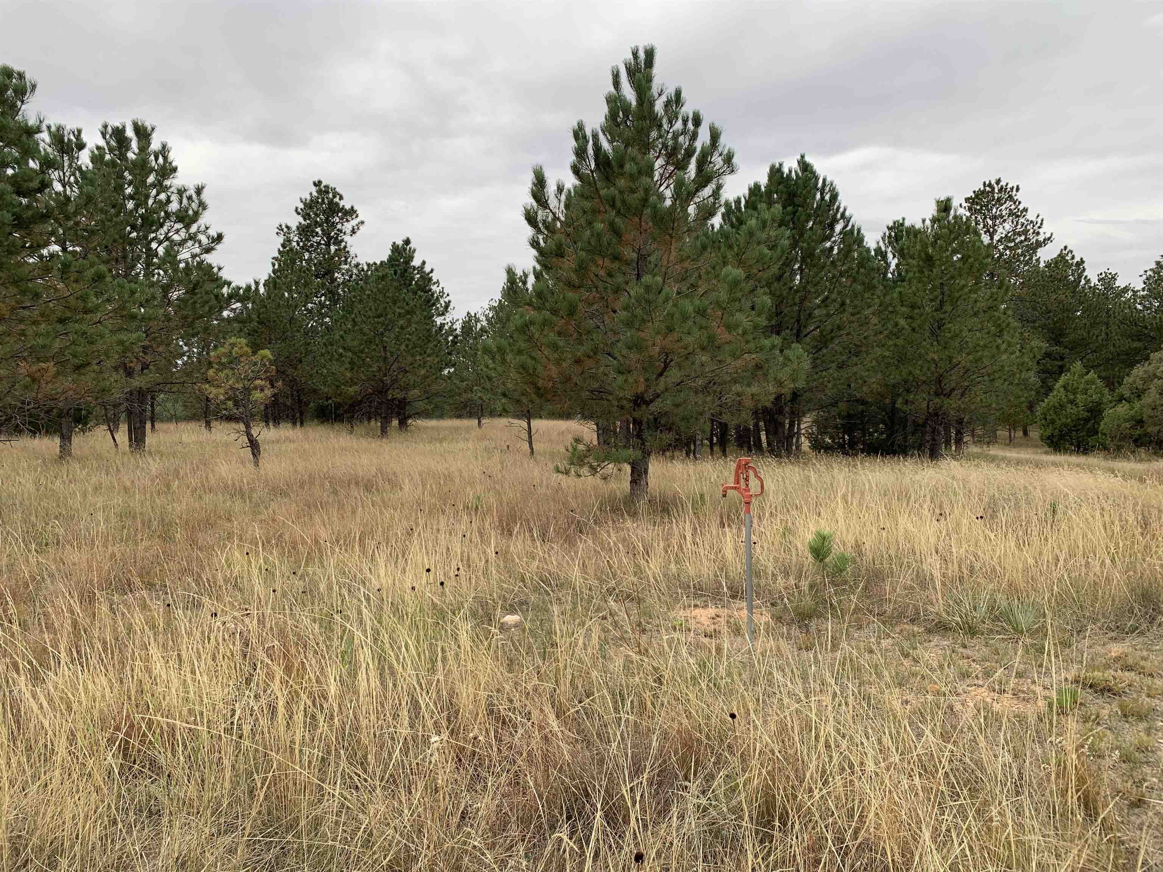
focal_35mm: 26
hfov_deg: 67.3
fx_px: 874
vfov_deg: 53.1
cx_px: 582
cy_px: 436
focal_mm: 4.25
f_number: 1.8
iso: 25
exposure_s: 1/234
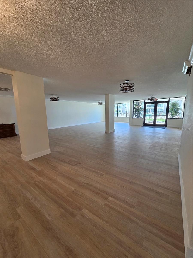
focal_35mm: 13
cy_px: 129
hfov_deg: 89.9
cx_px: 96
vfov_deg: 106.2
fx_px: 97
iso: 200
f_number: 2.2
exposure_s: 1/120
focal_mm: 2.2
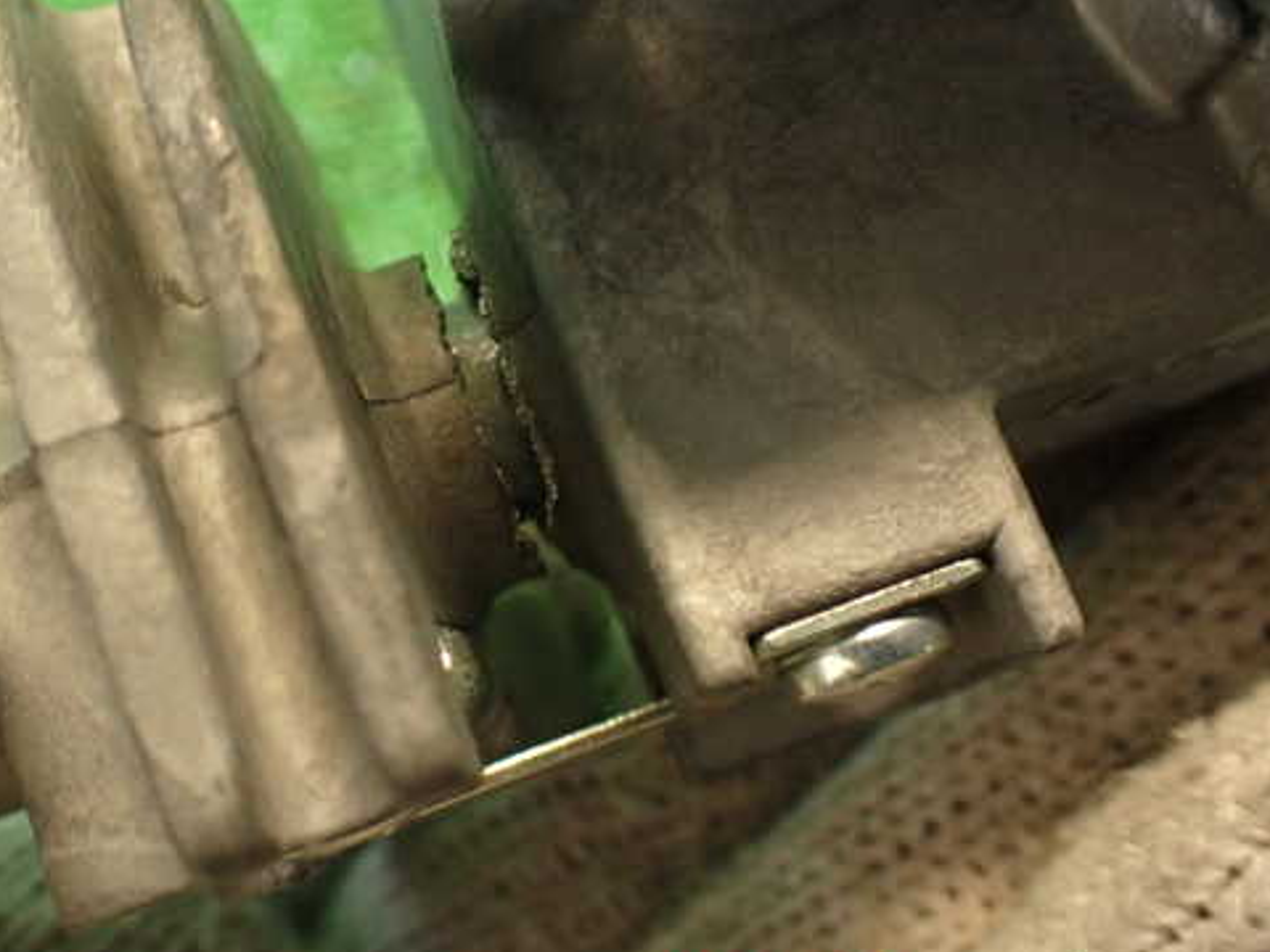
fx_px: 1468
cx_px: 484
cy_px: 423
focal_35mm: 40
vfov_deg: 35.9
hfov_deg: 46.4
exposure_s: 1/30
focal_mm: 5.79
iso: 500
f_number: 2.4
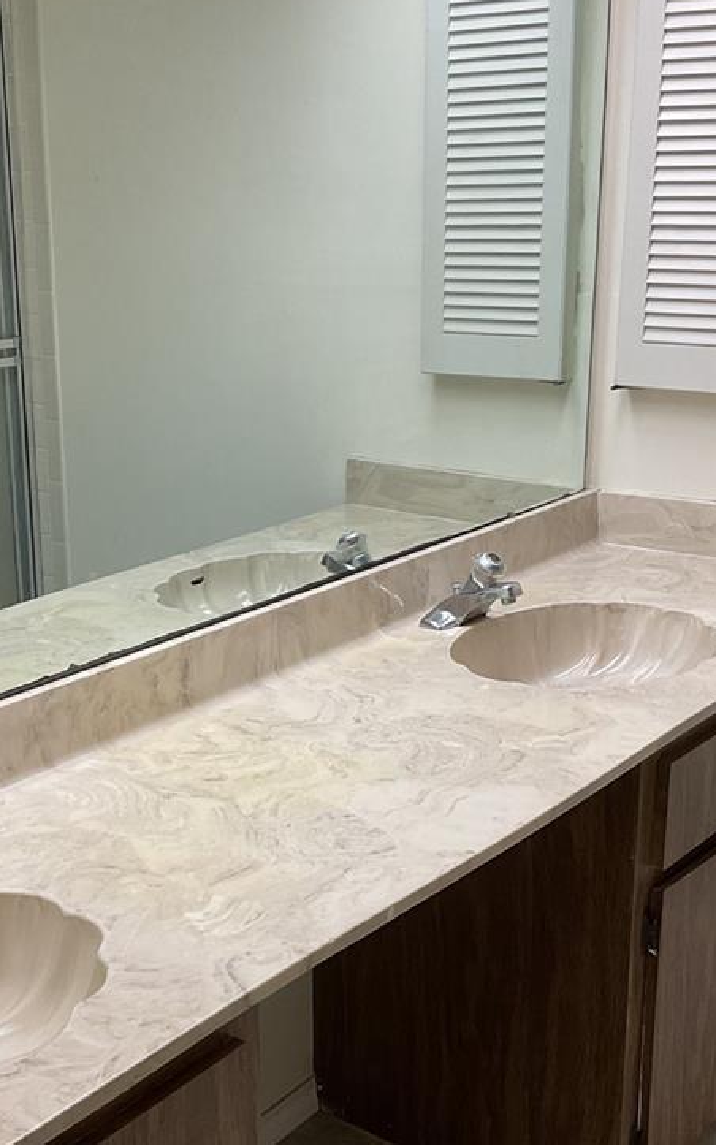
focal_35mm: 51
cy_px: 627
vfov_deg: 39.5
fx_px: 1592
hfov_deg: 25.1
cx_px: 193
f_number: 1.8
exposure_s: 1/60
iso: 40
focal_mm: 3
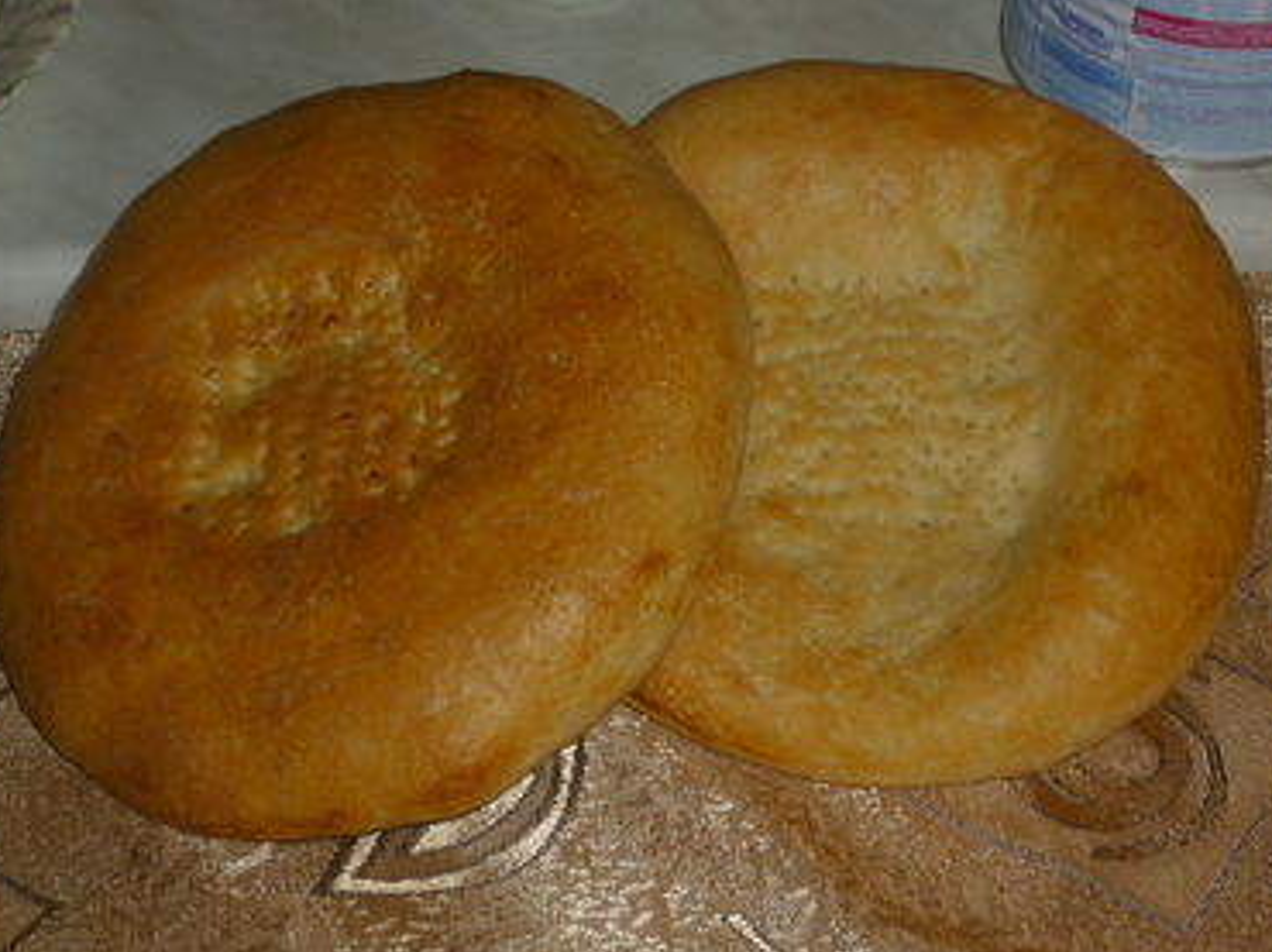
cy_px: 385
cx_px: 722
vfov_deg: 17.5
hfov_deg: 23.3
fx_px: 3085
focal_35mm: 84
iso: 100
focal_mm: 11.4
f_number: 3.9
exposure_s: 1/40
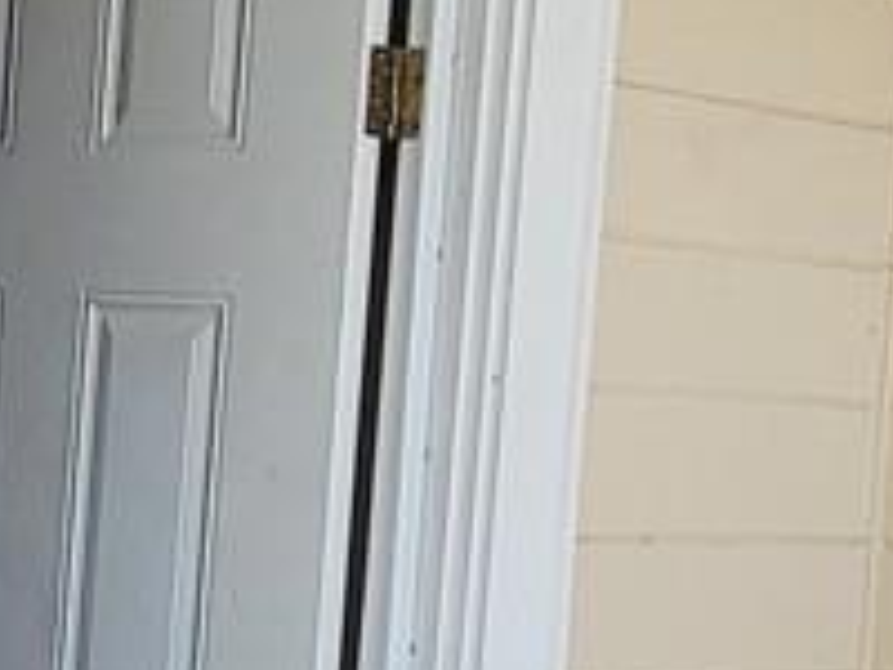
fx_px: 2683
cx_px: -259
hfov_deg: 17.7
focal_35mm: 104
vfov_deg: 14.2
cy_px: 518
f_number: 2.2
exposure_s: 1/1142
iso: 50
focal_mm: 2.2
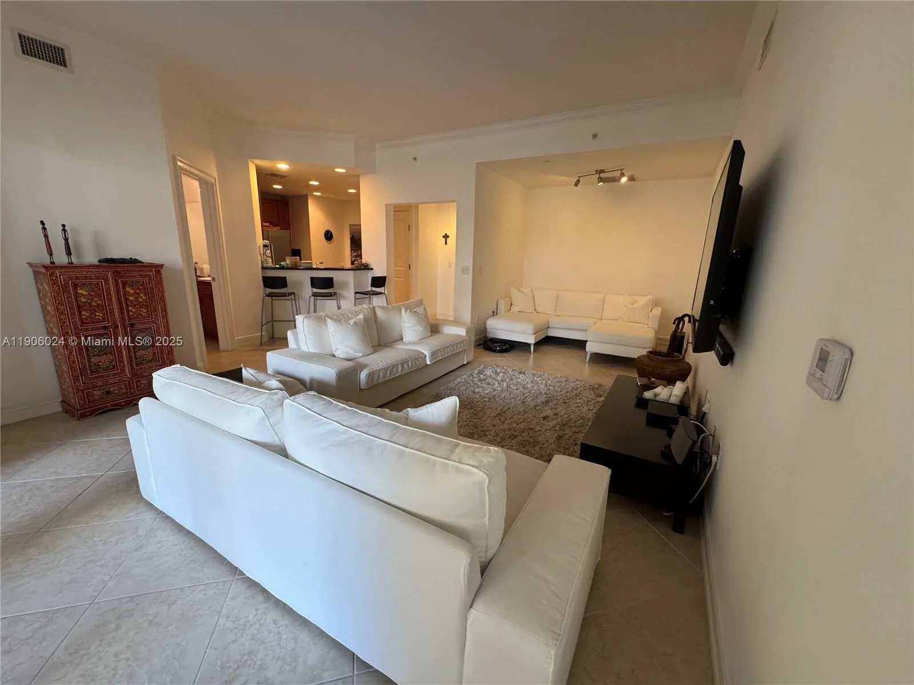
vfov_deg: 85.7
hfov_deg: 102.1
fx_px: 370
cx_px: 457
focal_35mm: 14
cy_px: 342
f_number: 2.2
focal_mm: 2.22
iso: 250
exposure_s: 1/120
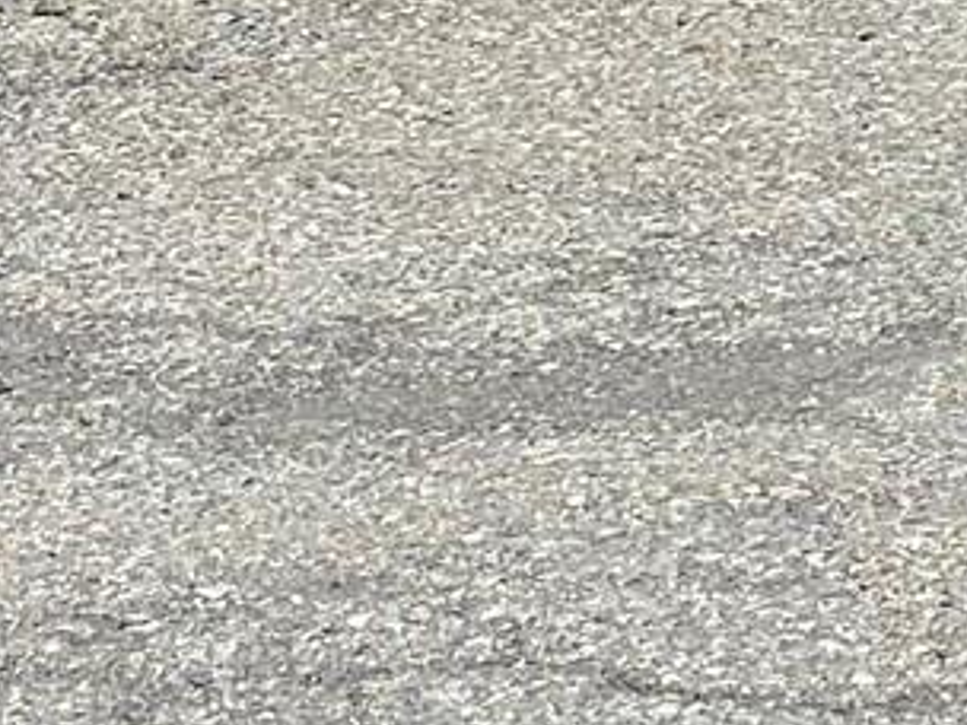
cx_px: 2001
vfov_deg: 7.5
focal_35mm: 175
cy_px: -1434
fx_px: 4889
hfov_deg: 10.3
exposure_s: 1/2625
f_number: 1.8
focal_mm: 4.25
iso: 32
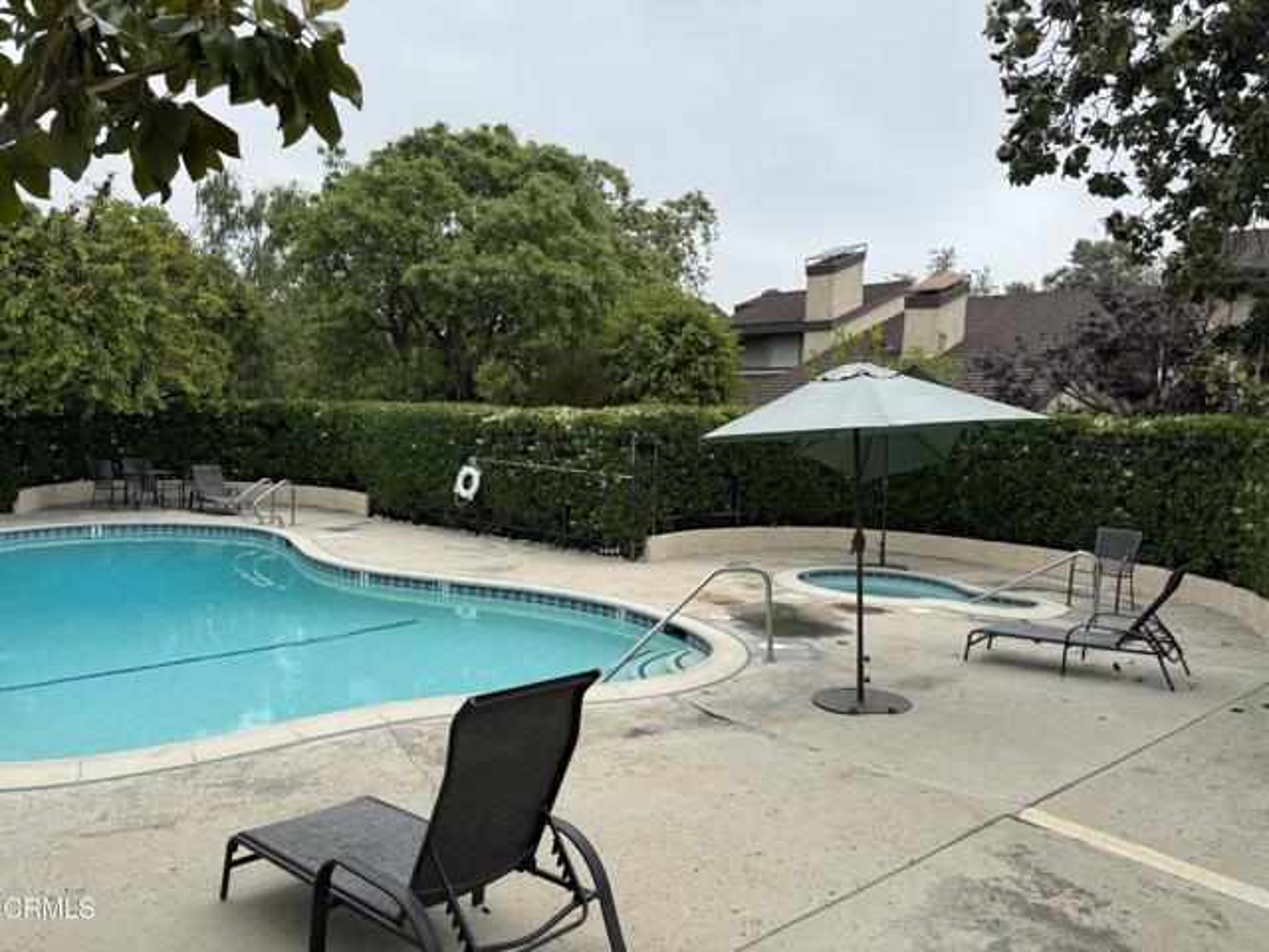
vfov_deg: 56.8
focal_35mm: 24
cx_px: 634
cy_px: 476
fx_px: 880
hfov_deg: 71.6
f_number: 1.78
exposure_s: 1/2604
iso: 80
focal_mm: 6.76
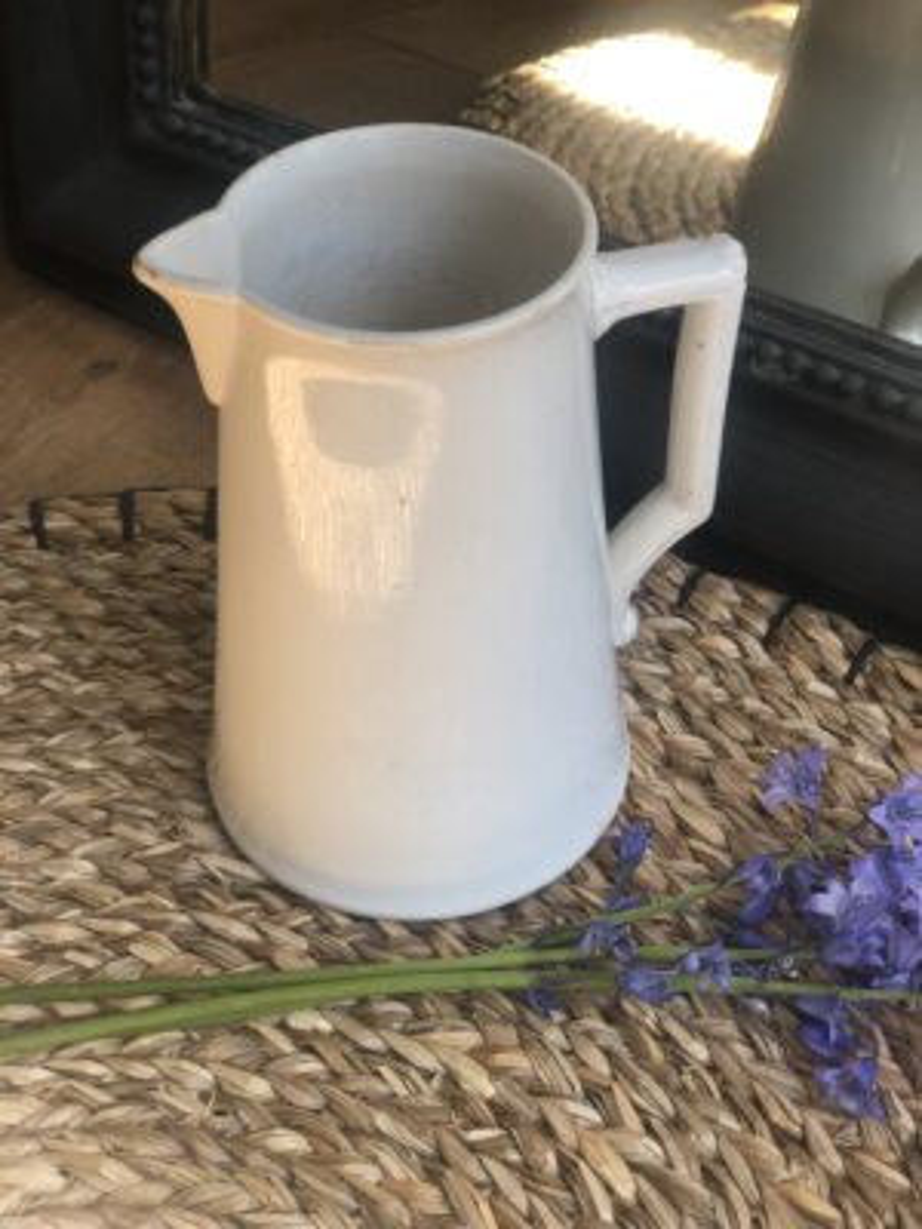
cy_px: 614
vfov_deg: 36.8
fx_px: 1847
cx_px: 461
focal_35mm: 52
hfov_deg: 28.0
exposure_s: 1/120
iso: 25
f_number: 2.4
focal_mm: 6
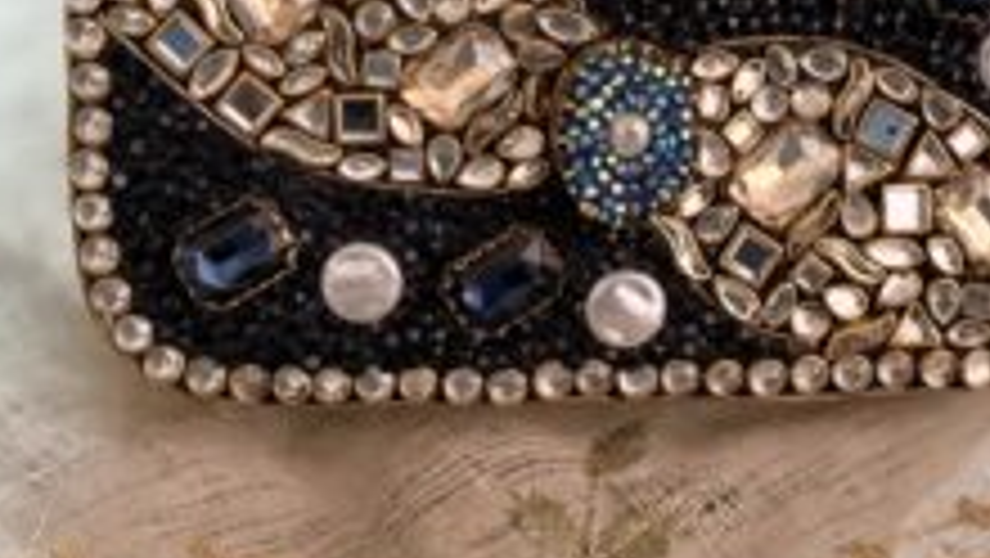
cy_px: 144
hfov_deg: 20.0
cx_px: 567
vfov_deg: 11.3
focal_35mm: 107
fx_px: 2810
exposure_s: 1/40
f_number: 1.78
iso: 250
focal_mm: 6.76
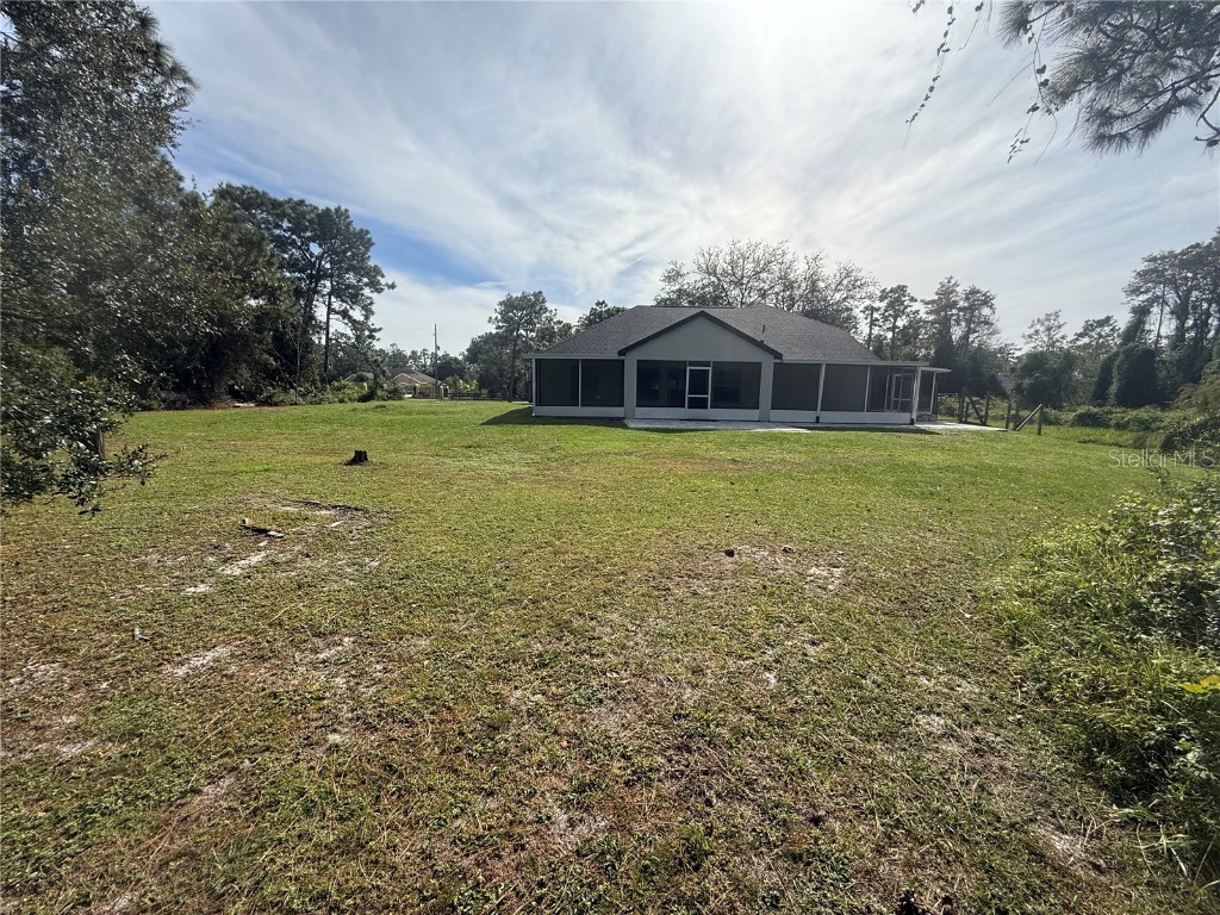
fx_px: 493
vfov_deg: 85.7
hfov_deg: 102.1
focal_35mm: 14
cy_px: 458
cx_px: 610
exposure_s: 1/2717
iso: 64
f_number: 2.2
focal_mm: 2.22
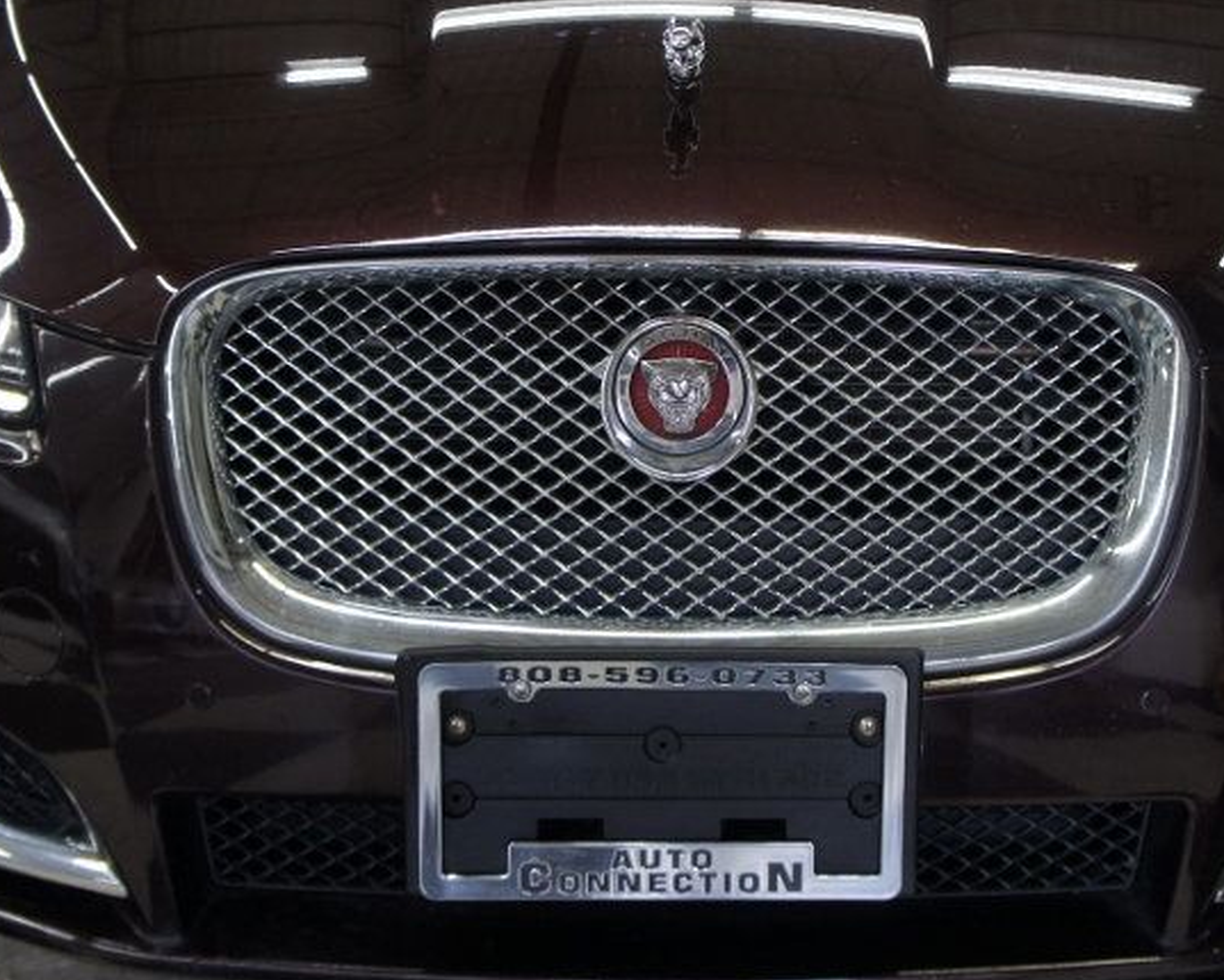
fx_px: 2138
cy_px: 354
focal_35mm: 59
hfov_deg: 31.9
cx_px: 736
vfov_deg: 25.7
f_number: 4
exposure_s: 1/40
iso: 250
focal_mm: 22
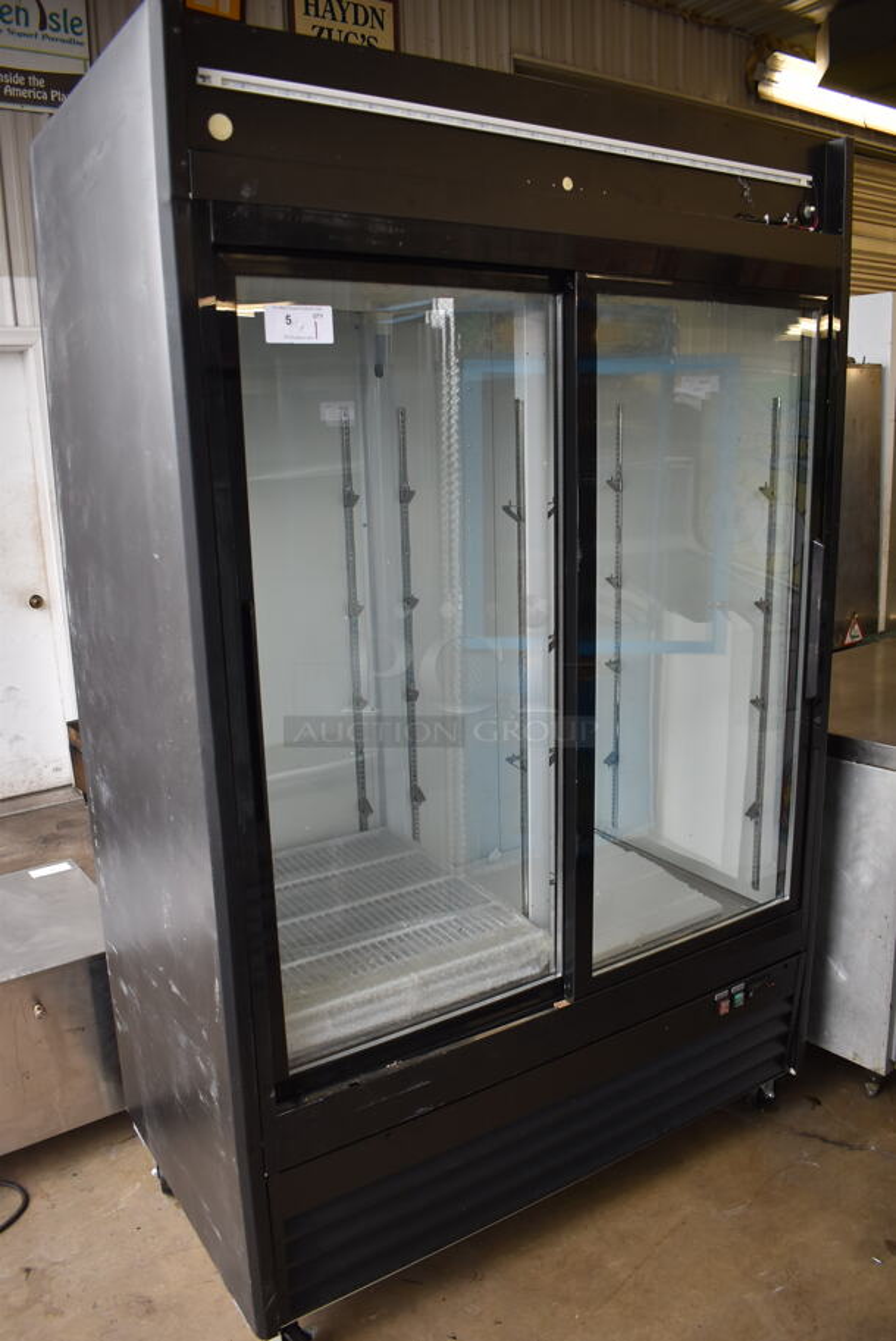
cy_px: 670
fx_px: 1006
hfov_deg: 48.0
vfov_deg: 67.3
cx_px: 448
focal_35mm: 27
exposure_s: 1/250
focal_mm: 18
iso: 720
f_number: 3.5
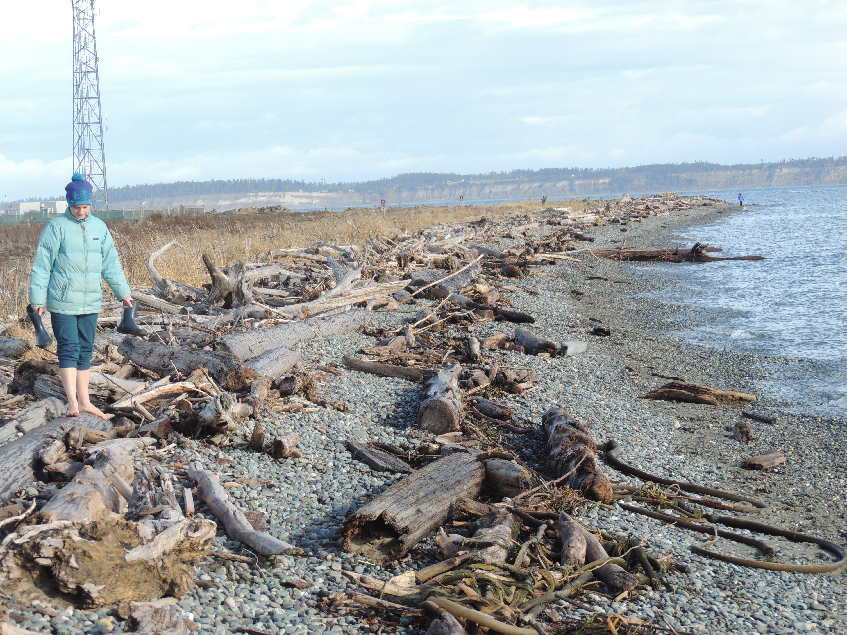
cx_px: 424
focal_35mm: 100
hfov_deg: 19.6
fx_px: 2447
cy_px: 318
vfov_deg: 14.8
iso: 110
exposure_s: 1/400
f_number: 4.1
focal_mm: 17.8
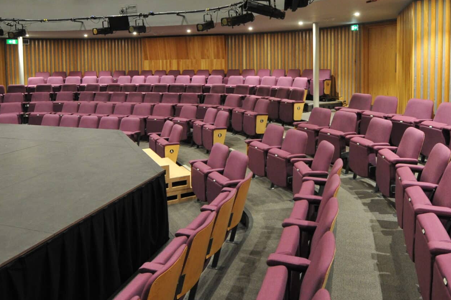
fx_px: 388
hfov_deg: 60.2
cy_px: 82
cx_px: 251
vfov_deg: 41.2
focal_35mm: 31
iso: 3200
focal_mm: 19
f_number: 5.6
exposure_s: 1/30
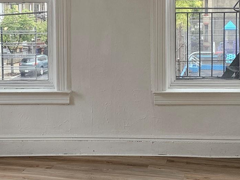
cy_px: 30
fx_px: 464
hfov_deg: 28.9
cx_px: 89
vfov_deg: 21.6
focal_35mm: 67
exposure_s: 1/207
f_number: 1.7
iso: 200
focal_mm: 6.3
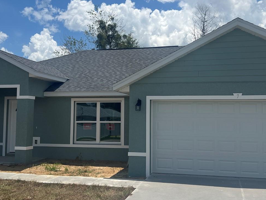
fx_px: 331
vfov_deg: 33.6
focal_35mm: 43
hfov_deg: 43.8
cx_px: 144
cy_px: 89
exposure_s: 1/8000
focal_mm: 5.7
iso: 50
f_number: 1.5
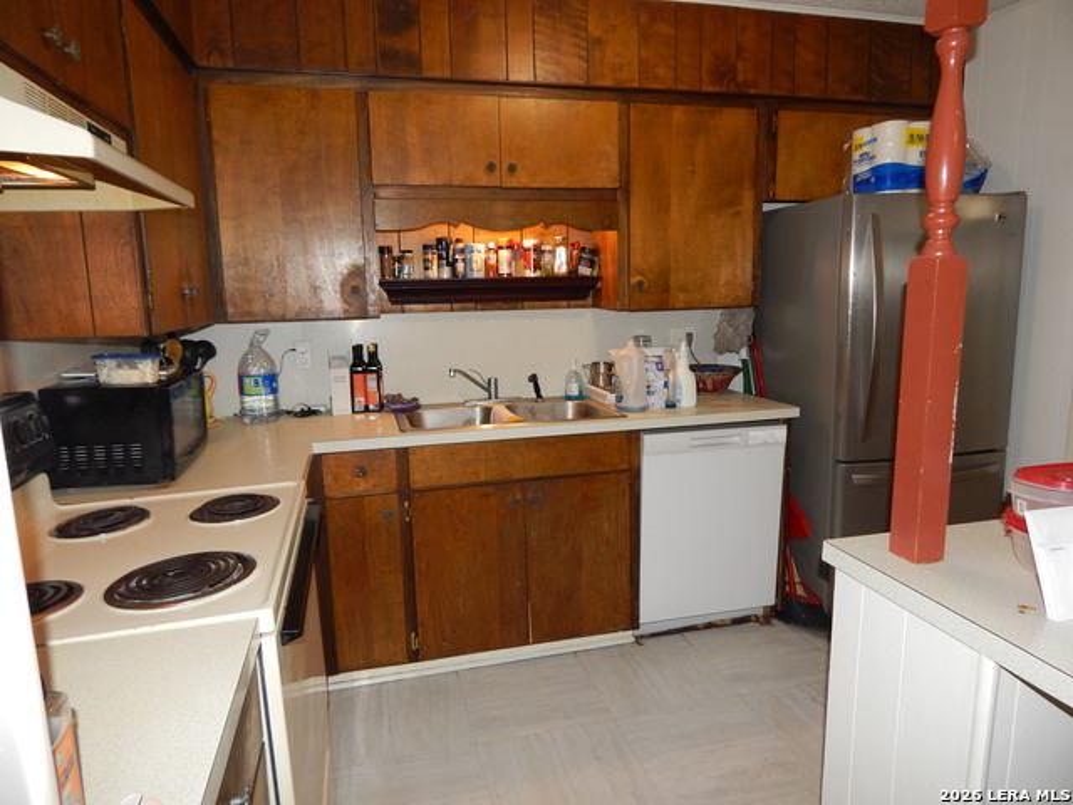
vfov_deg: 58.9
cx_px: 536
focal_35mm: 23
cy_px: 402
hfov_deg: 73.9
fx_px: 713
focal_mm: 4
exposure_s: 1/30
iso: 200
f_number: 3
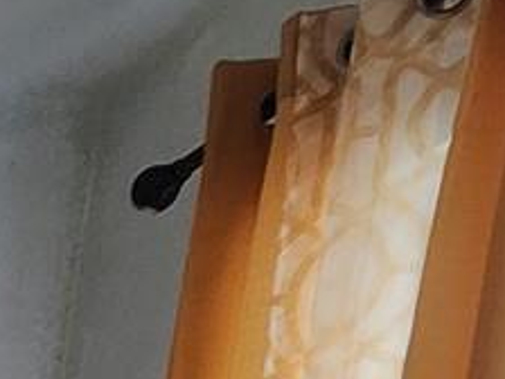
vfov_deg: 11.4
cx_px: -854
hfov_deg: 12.9
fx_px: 1357
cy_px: 1049
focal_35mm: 93
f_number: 2.2
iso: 320
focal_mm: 2.2
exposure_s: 1/40
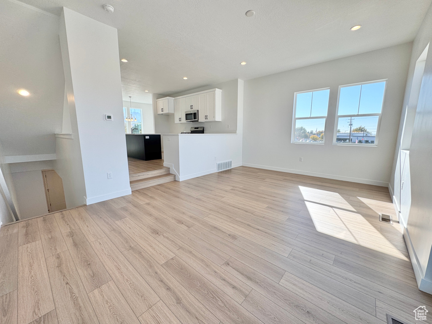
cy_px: 162
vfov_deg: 85.7
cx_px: 216
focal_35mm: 14
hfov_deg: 102.1
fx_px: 175
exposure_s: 1/230
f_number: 2.2
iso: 40
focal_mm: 2.22
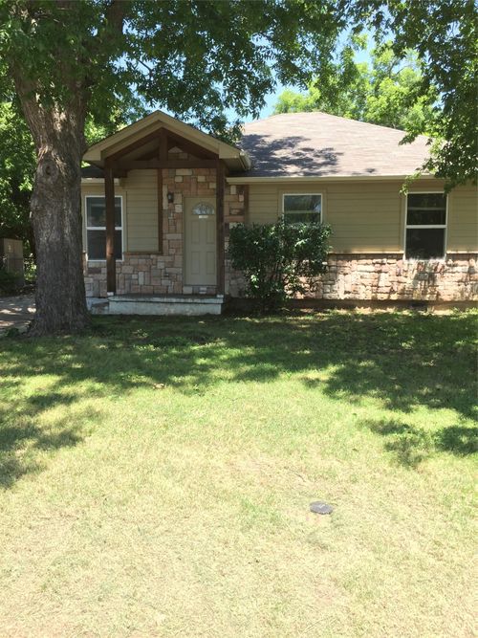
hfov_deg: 48.2
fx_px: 534
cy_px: 319
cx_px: 239
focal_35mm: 29
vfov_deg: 61.7
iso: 32
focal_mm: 4.15
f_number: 2.2
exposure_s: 1/335
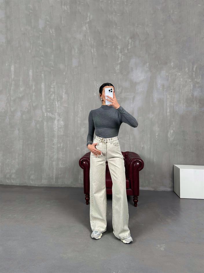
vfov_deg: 71.6
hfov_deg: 56.8
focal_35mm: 24
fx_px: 189
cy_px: 136
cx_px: 102
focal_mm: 6.76
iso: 125
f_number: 1.78
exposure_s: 1/121
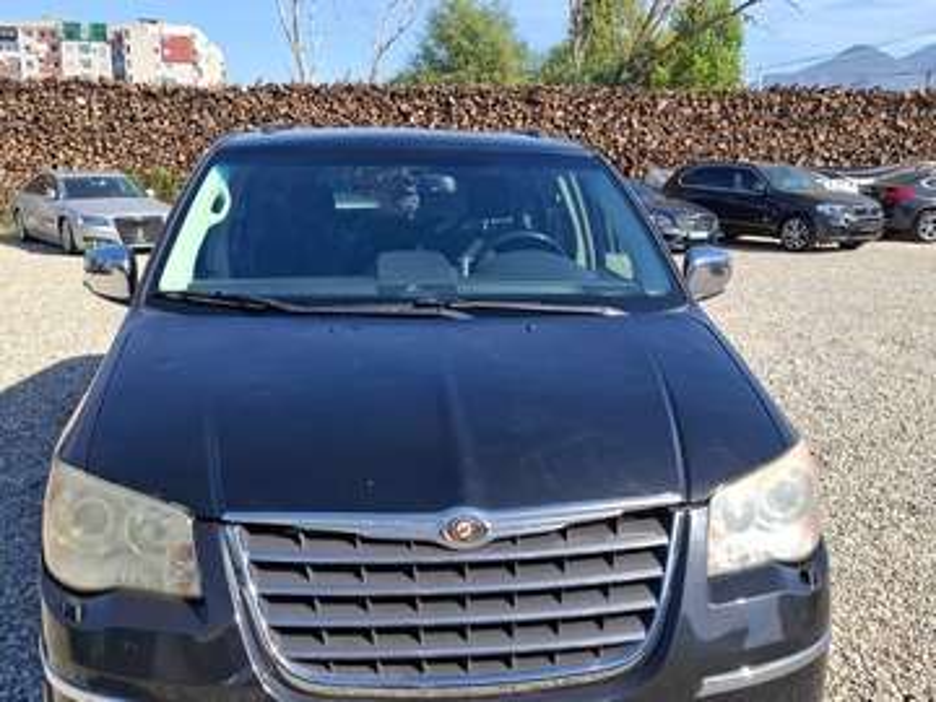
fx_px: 622
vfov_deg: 58.9
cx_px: 468
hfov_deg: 73.9
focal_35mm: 23
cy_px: 351
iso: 50
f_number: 1.8
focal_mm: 5.54
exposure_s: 1/1418
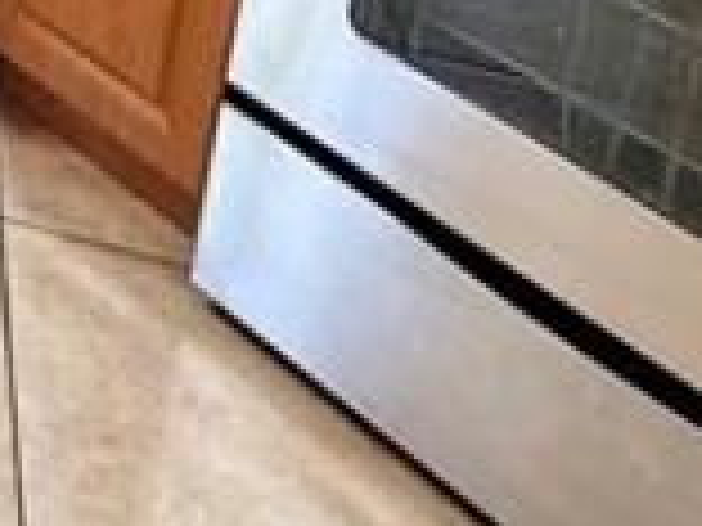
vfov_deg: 12.6
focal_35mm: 86
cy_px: -800
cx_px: -450
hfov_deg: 19.0
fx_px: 1744
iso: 320
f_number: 2.2
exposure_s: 1/60
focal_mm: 2.22
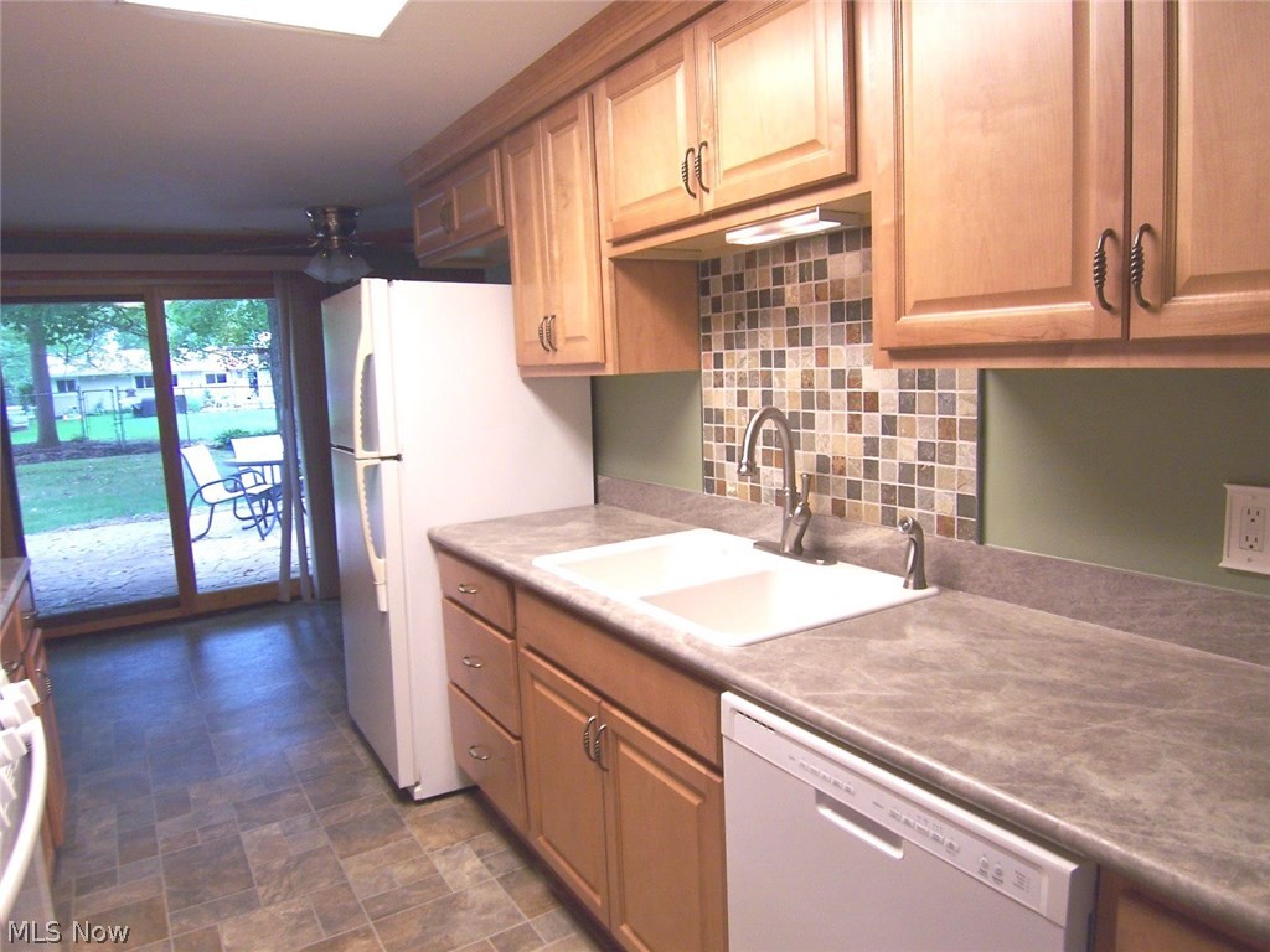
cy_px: 476
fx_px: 844
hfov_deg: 73.9
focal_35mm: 23
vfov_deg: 58.9
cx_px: 635
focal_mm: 3.8
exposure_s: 1/30
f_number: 2.8
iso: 100
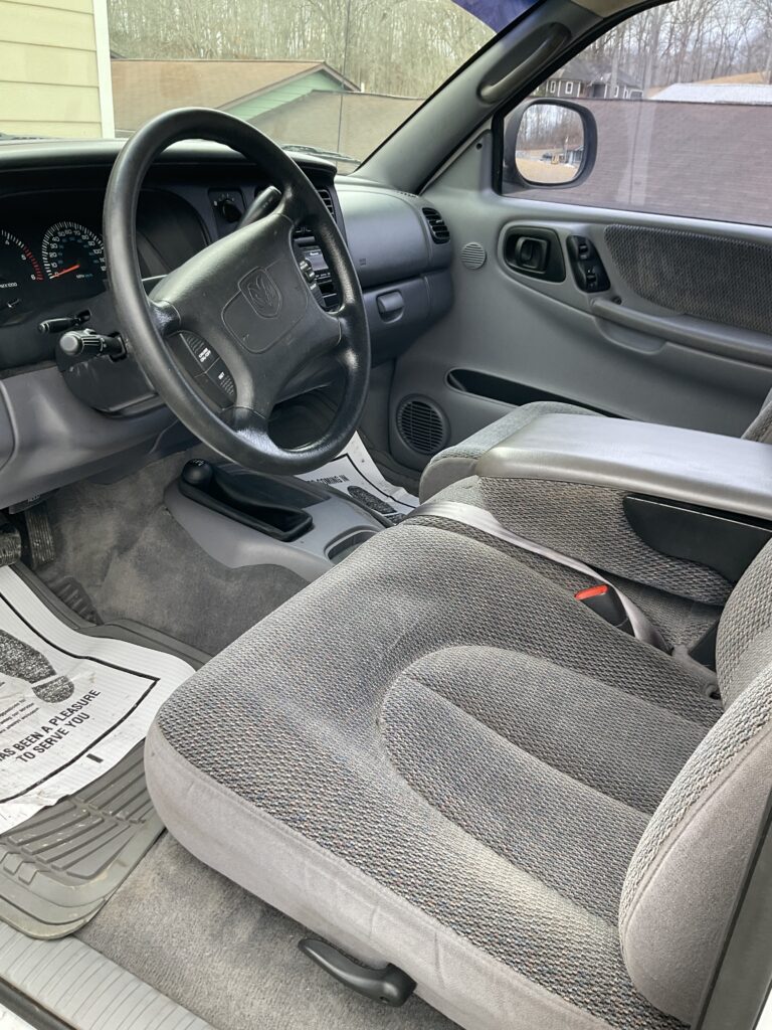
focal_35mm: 29
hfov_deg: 48.2
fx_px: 862
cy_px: 515
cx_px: 386
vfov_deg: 61.7
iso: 32
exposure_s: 1/120
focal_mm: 3
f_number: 1.8
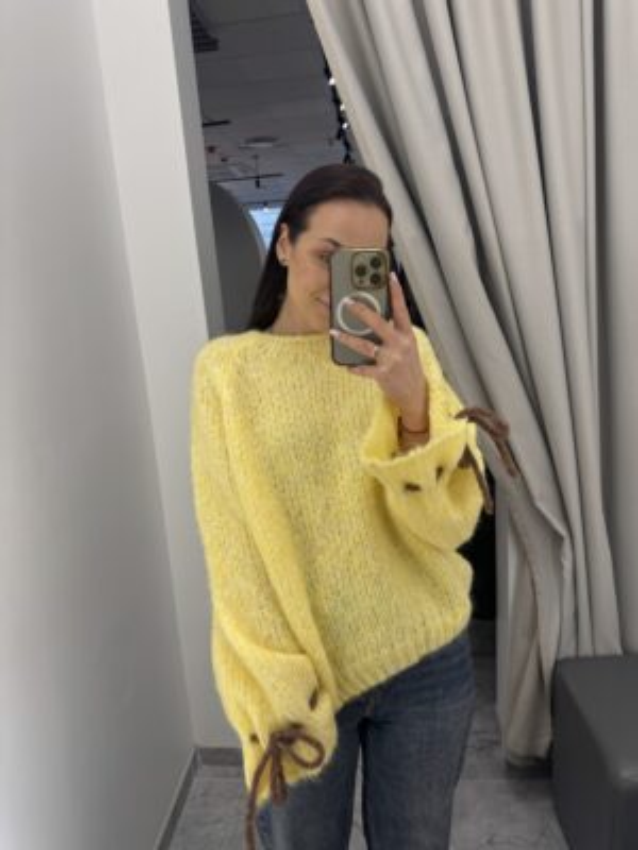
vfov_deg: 71.6
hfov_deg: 56.8
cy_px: 425
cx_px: 319
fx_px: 590
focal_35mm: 24
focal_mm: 6.76
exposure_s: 1/121
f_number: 1.78
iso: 50
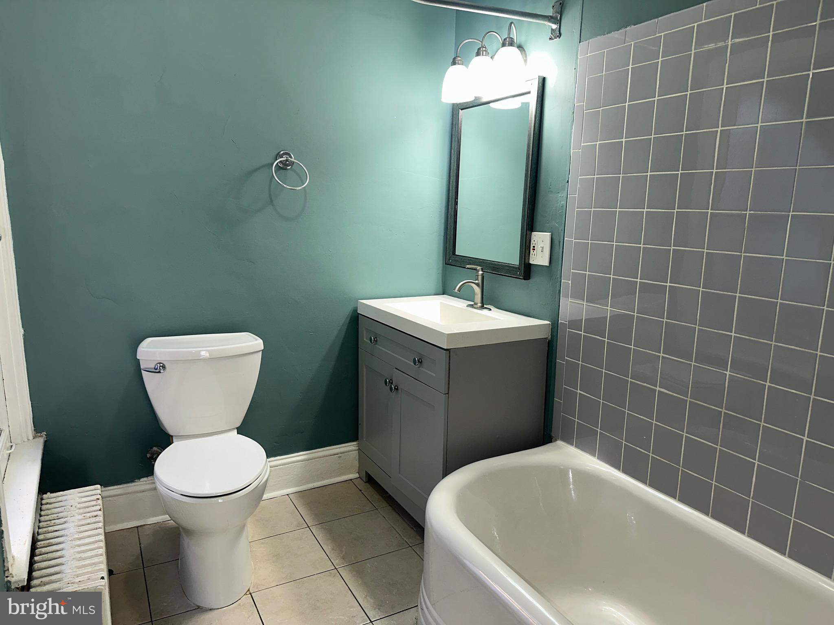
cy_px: 312
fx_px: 578
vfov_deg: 56.8
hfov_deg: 71.6
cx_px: 417
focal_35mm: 24
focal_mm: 6.86
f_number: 1.78
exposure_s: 1/36
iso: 64
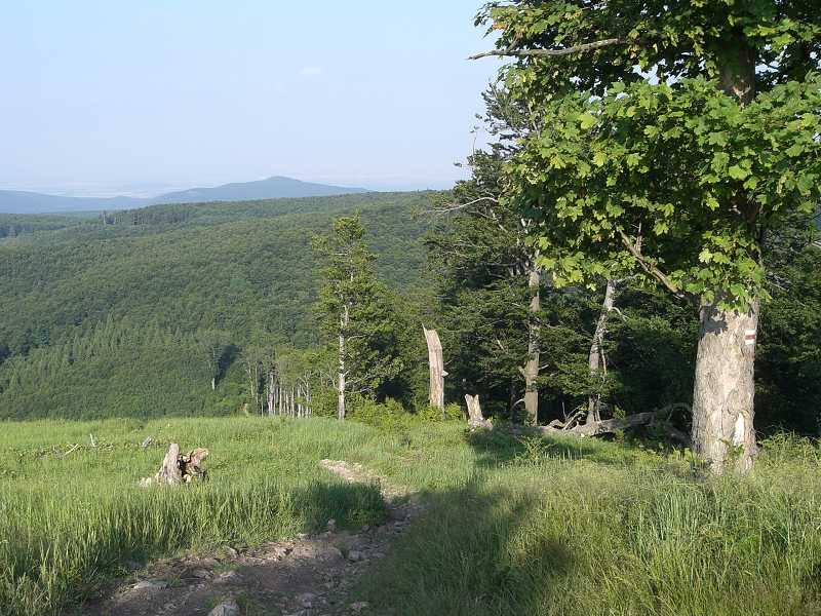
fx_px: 901
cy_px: 308
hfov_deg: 49.0
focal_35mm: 38
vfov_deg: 37.7
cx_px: 410
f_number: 4.4
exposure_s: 1/250
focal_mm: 6.3
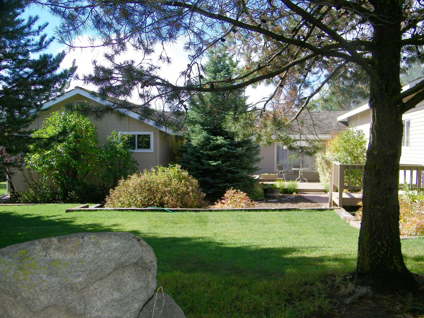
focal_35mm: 35
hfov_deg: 52.6
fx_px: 429
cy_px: 159
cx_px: 212
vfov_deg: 40.7
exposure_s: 1/160
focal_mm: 6.3
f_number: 7.4
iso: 80
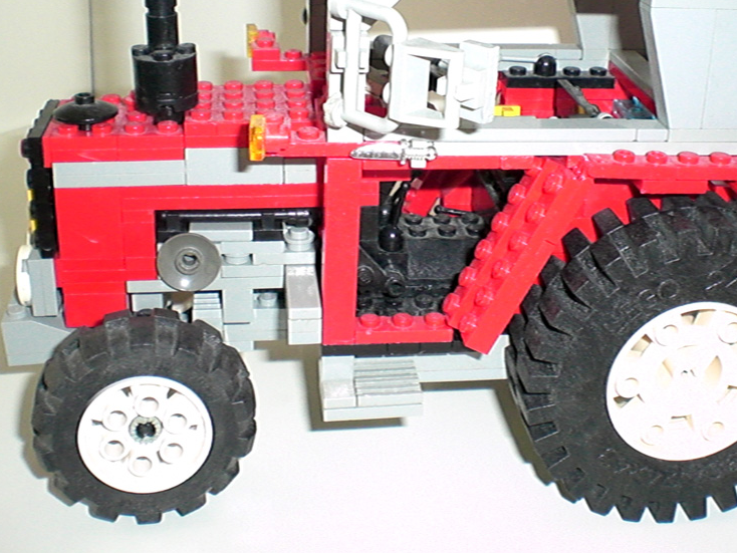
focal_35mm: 53
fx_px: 1129
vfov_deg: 27.4
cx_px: 412
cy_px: 181
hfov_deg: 36.1
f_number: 4.4
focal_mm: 6.3
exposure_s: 1/60
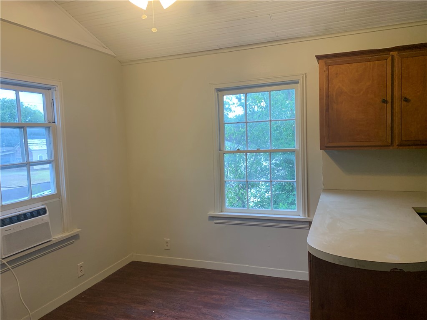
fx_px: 321
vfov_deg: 53.1
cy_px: 160
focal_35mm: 26
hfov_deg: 67.3
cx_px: 214
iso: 125
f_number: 1.8
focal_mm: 4.25
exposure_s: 1/60
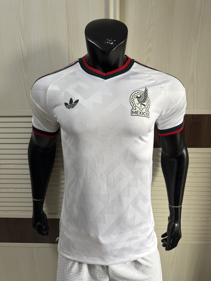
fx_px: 195
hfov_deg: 56.8
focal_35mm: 24
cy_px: 140
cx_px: 106
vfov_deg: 71.6
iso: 80
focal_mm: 6.76
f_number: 1.78
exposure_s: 1/121
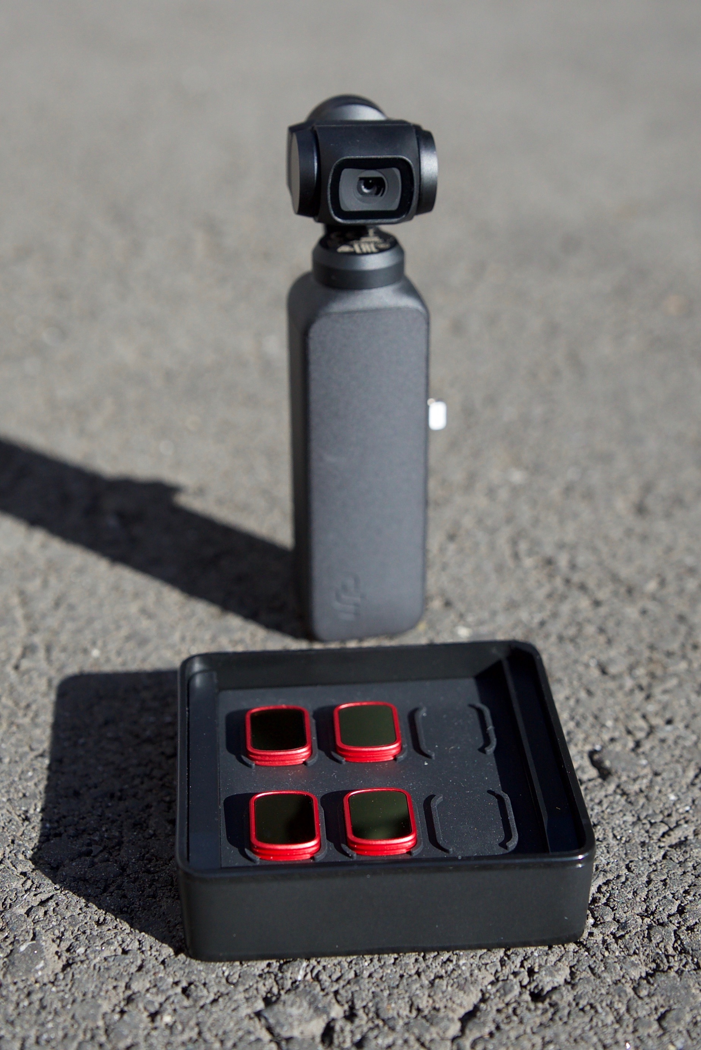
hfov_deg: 20.3
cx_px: 350
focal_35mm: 67
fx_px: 1955
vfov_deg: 30.1
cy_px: 525
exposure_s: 1/1600
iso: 640
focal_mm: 45
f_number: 4.5
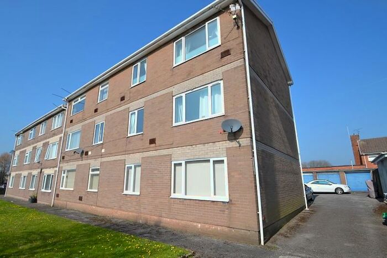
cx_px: 194
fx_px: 185
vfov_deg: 69.6
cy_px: 129
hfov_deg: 92.5
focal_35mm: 17
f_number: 8
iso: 100
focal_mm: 11.5
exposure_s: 1/250
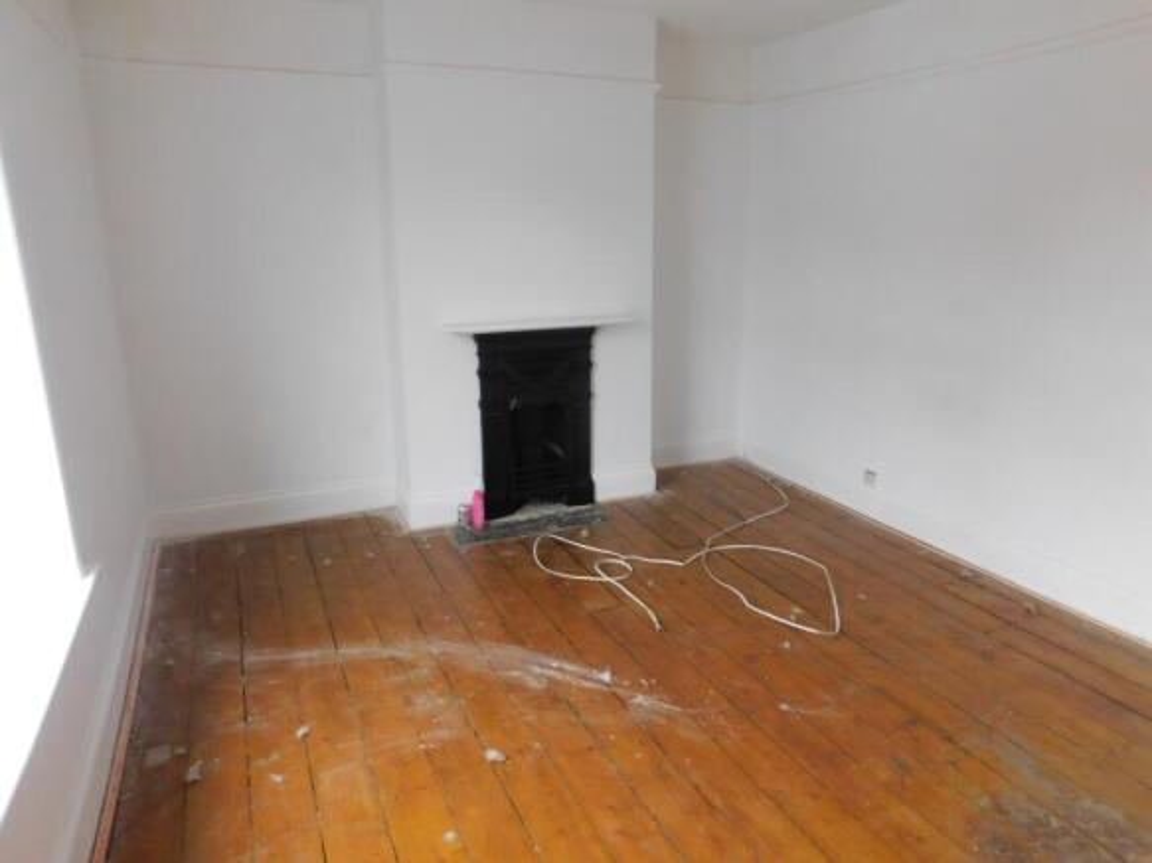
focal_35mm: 24
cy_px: 432
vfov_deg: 56.8
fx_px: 799
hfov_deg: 71.6
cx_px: 576
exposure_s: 1/13
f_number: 3
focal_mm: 4.1
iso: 400
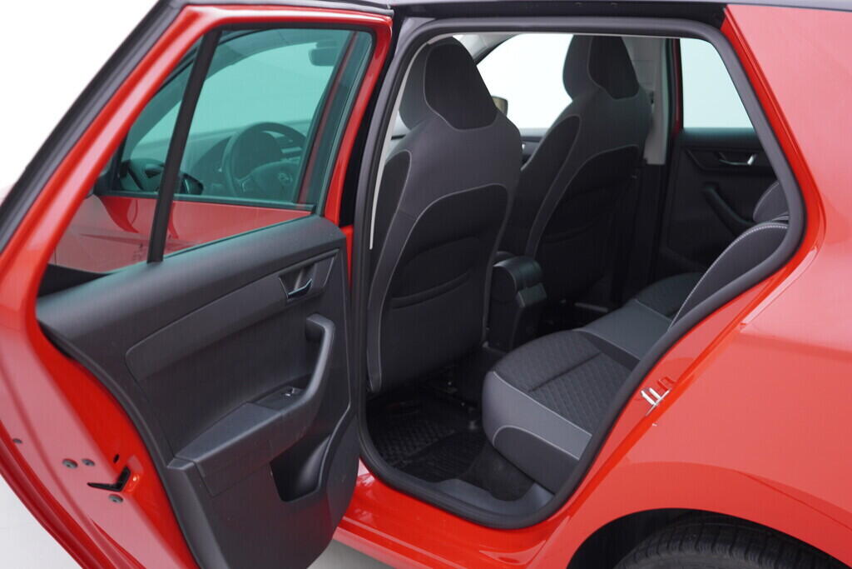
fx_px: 852
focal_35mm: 36
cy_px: 284
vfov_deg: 36.9
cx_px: 426
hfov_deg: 53.1
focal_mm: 24
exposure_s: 1/40
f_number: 2.8
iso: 125
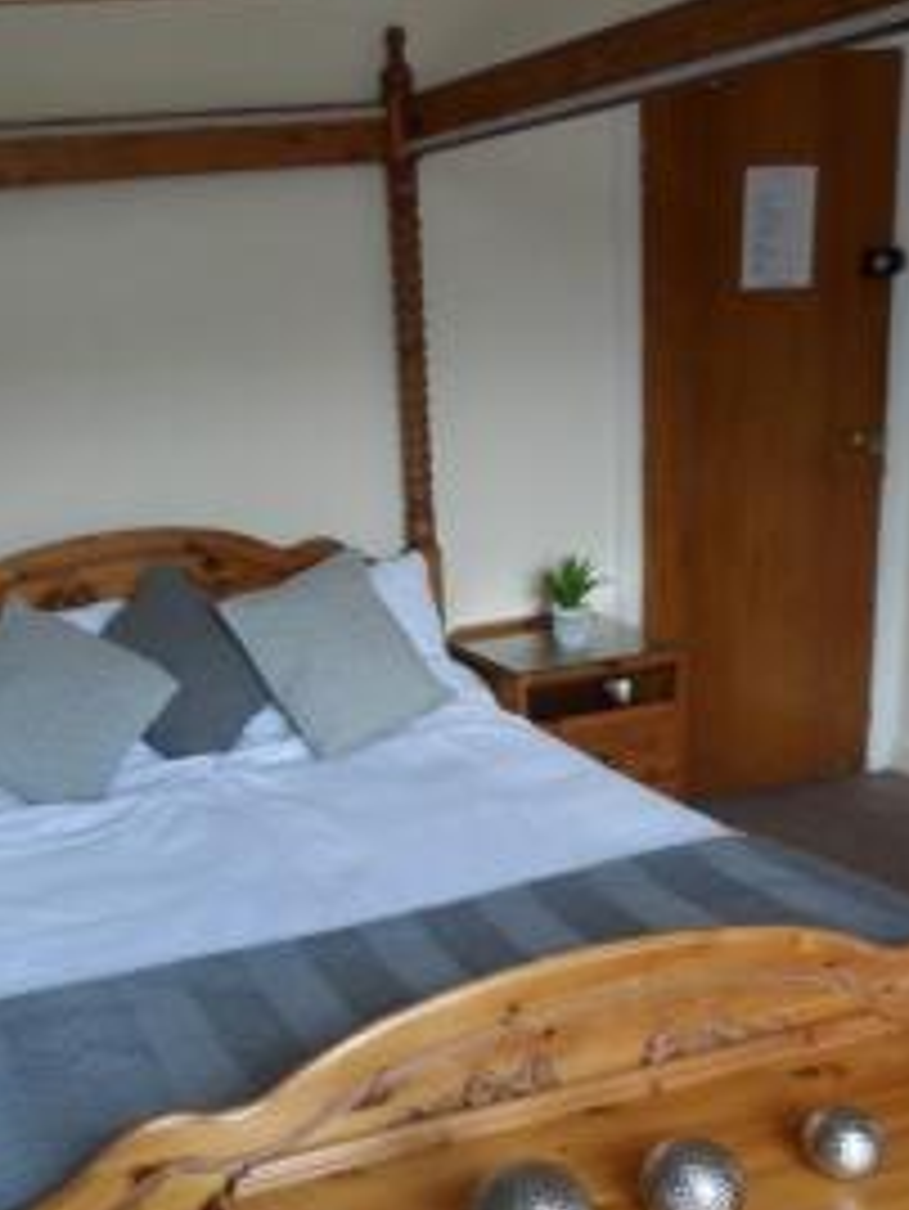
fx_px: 1364
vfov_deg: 47.4
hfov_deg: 36.0
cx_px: 225
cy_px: 758
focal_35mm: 39
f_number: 3.2
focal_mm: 4
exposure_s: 1/30
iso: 160
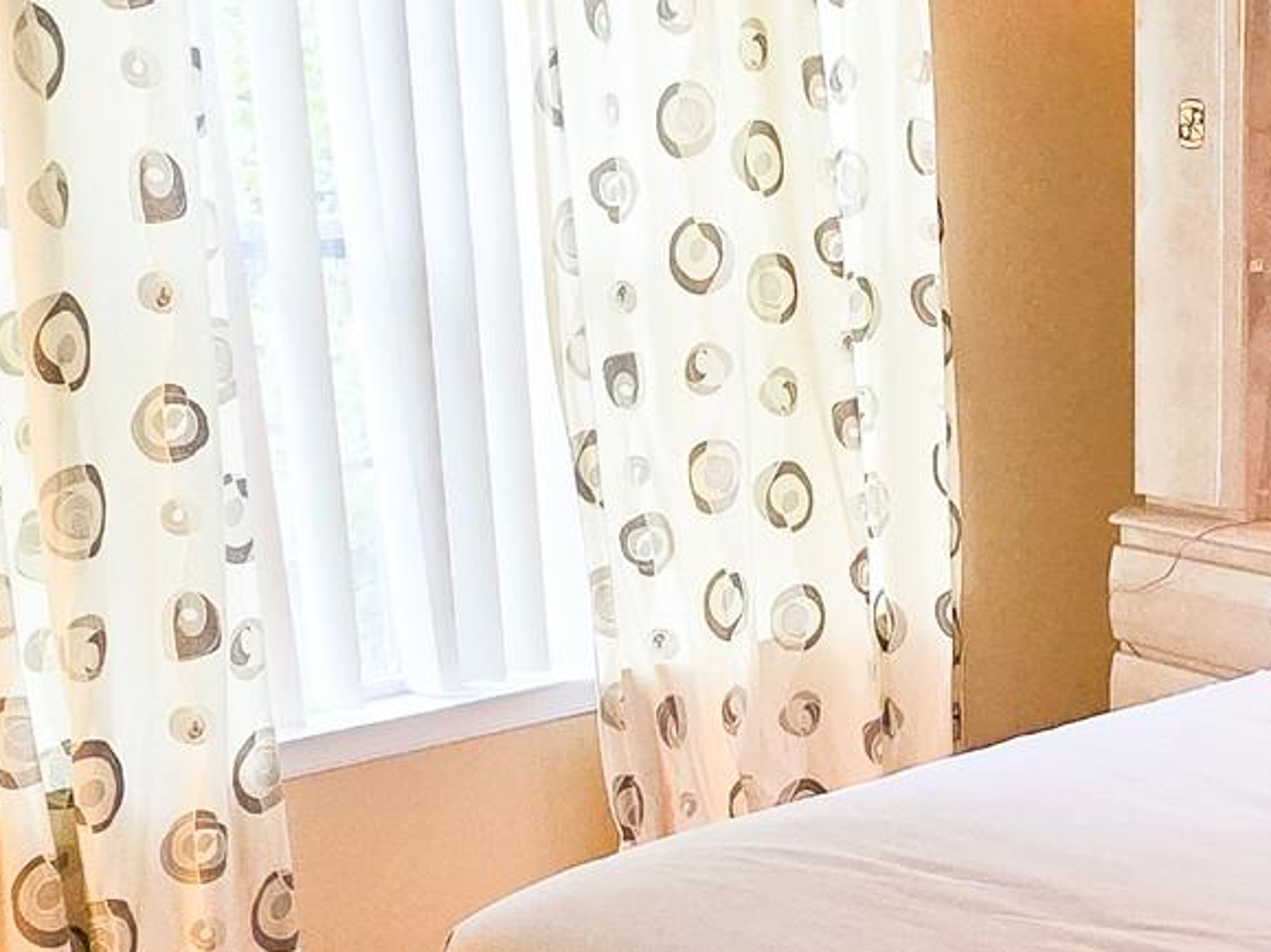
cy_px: 524
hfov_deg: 37.2
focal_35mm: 46
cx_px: 1251
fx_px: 1689
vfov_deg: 31.5
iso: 500
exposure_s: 1/60
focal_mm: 2.2
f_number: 2.2
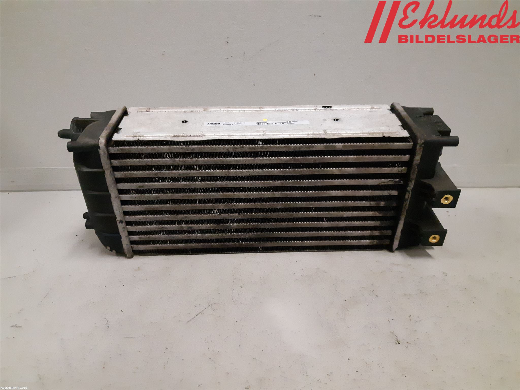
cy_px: 195
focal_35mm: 26
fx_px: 391
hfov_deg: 67.3
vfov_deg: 53.1
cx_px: 260
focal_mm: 3.93
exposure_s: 1/217
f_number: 1.7
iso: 800
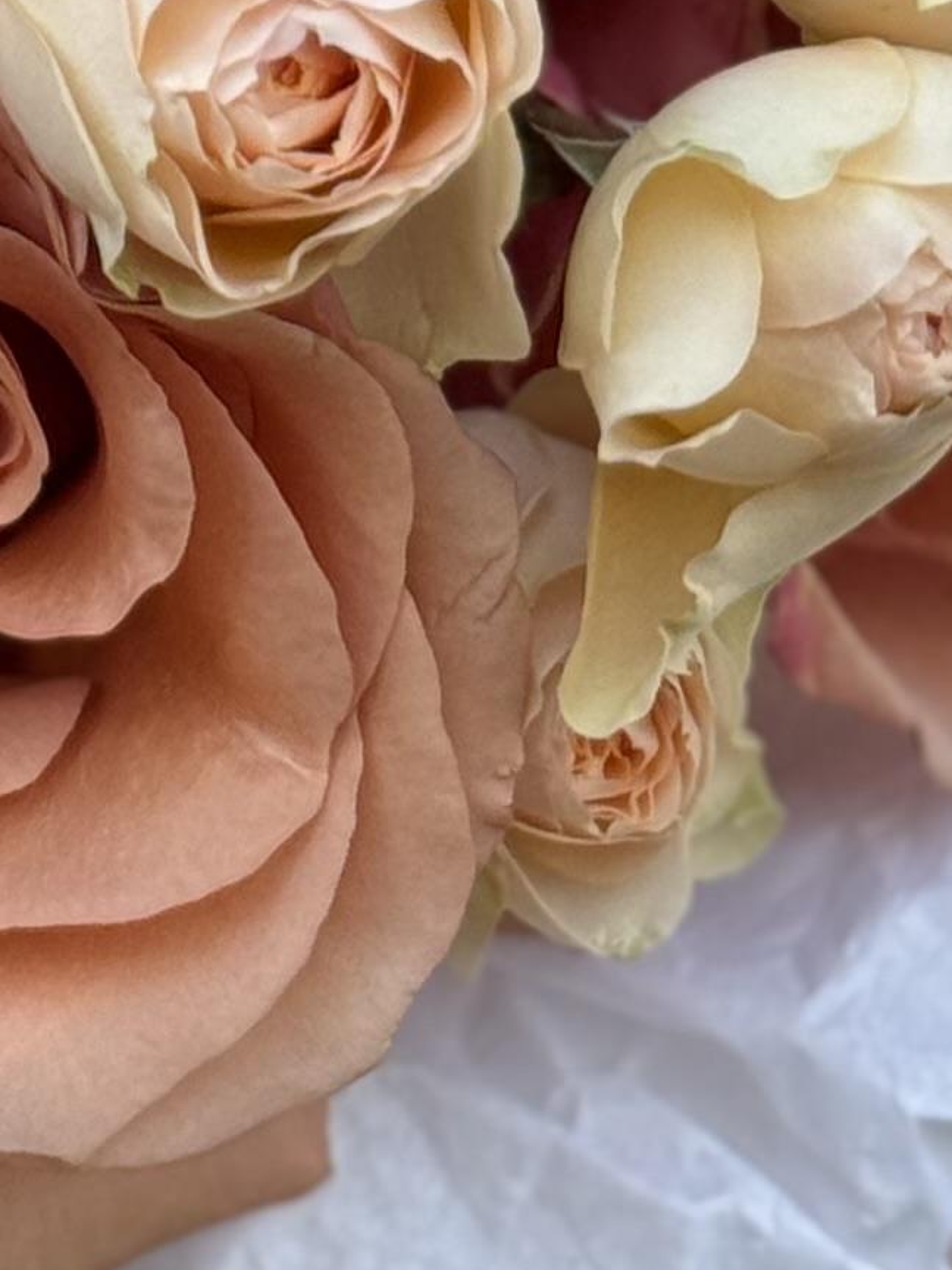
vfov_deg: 8.7
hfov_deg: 6.6
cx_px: -317
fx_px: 8214
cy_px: -488
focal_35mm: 224
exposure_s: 1/112
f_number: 1.78
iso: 100
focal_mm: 6.76
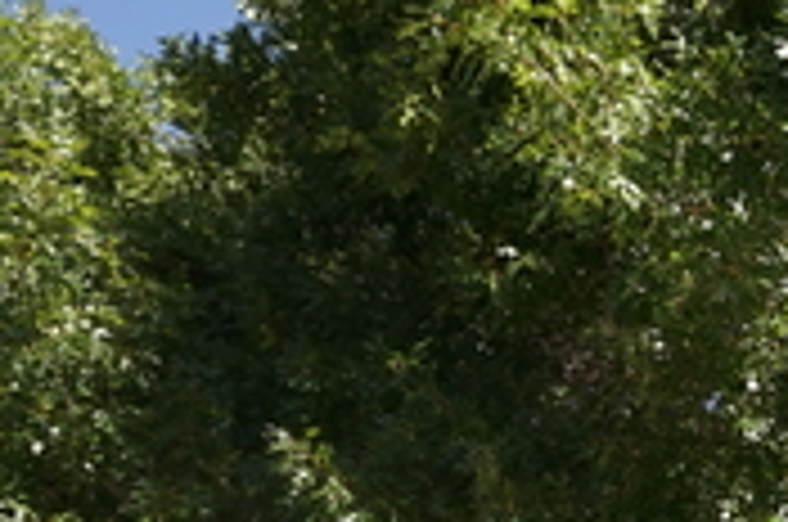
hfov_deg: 27.9
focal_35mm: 55
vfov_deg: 22.5
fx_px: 1202
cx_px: 1099
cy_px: 637
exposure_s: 1/160
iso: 100
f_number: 9
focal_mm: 10
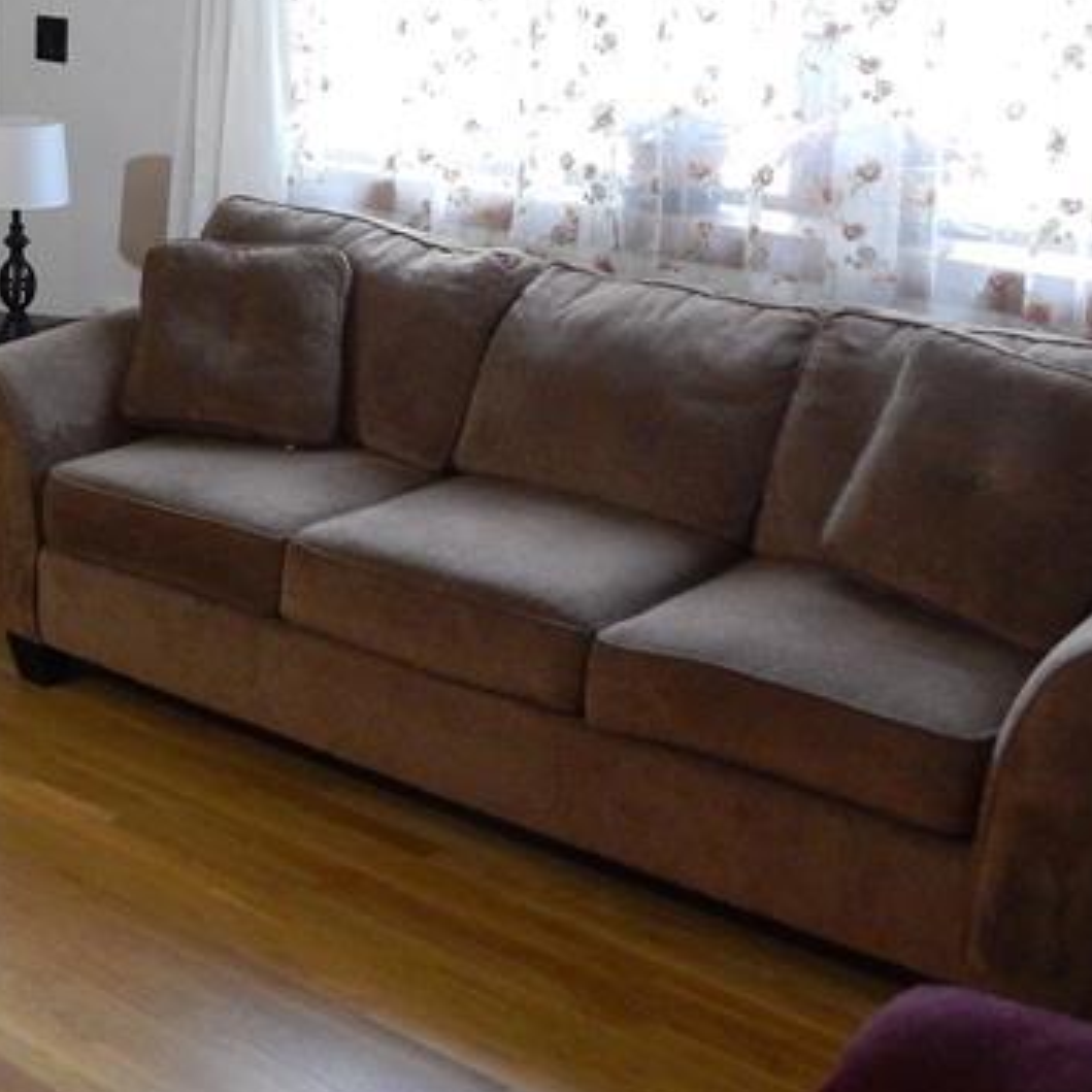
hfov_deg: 27.0
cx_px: -68
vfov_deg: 28.5
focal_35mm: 59
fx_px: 2106
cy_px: 223
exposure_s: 1/30
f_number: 3
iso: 500
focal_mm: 4
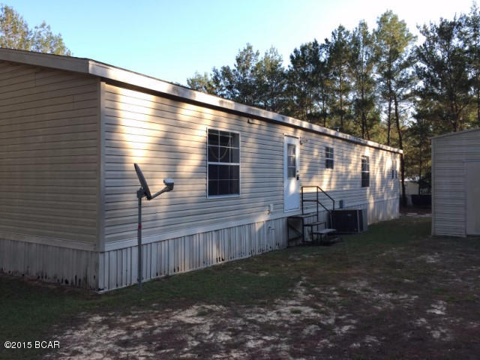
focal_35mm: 29
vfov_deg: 48.2
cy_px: 180
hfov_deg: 61.7
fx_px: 402
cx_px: 240
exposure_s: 1/391
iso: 32
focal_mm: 4.15
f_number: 2.2
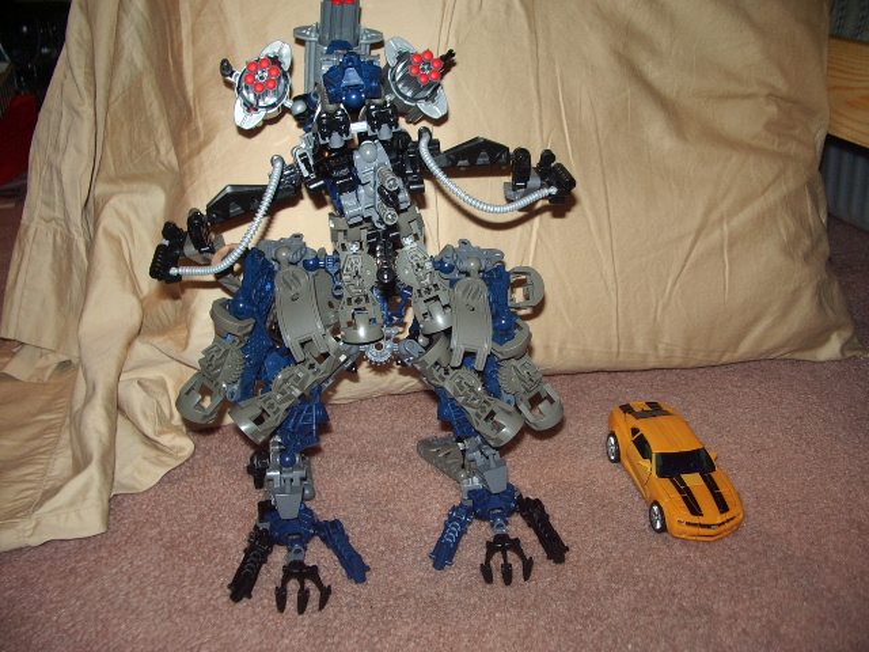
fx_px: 879
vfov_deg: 40.7
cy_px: 326
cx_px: 434
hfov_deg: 52.6
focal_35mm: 35
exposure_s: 1/40
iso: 100
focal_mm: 5.8
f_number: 2.6
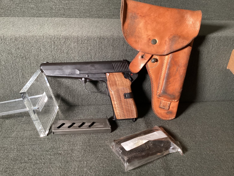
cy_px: 88
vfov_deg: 45.4
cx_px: 117
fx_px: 210
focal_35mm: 31
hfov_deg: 58.3
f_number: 2.4
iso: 320
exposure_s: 1/40
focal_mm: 3.3
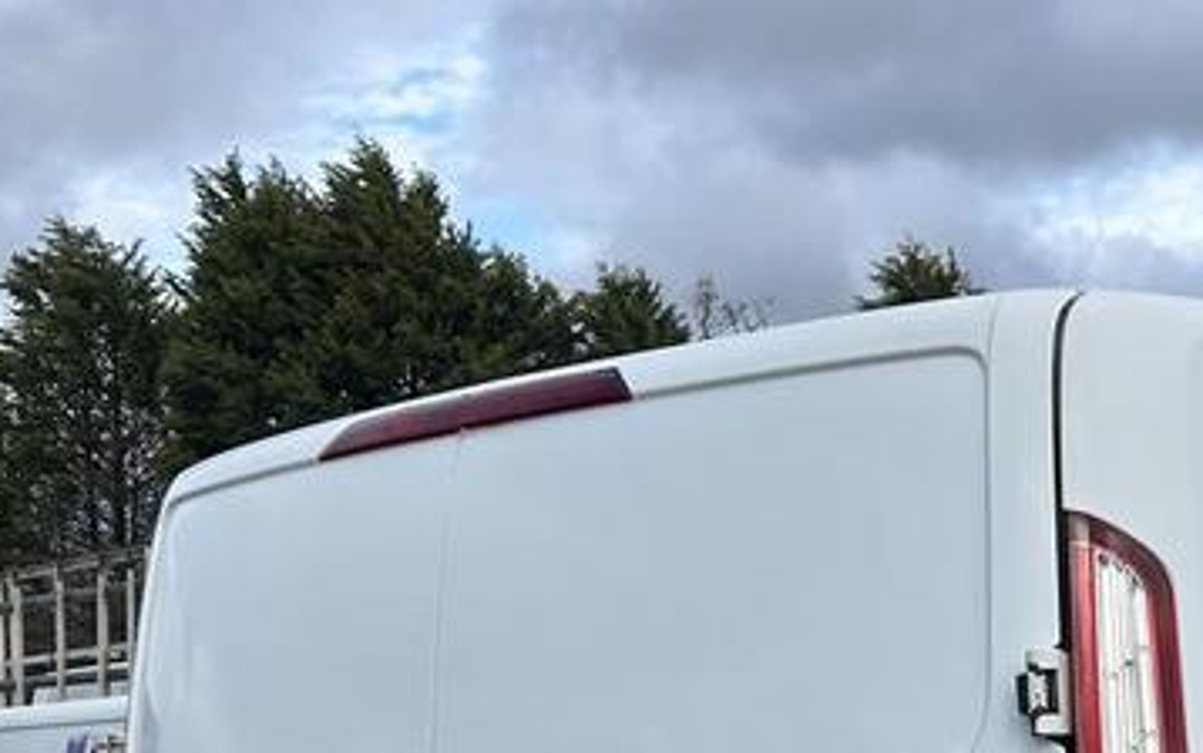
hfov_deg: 29.1
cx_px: 971
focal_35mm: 69
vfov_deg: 17.5
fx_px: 2263
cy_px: 1022
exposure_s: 1/3704
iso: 50
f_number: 1.5
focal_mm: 5.7
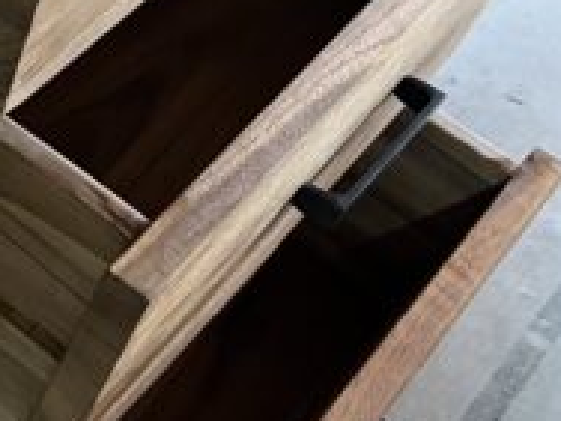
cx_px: -301
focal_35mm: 83
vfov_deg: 17.6
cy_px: 60
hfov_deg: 20.0
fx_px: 1345
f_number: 1.5
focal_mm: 5.7
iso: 500
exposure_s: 1/33
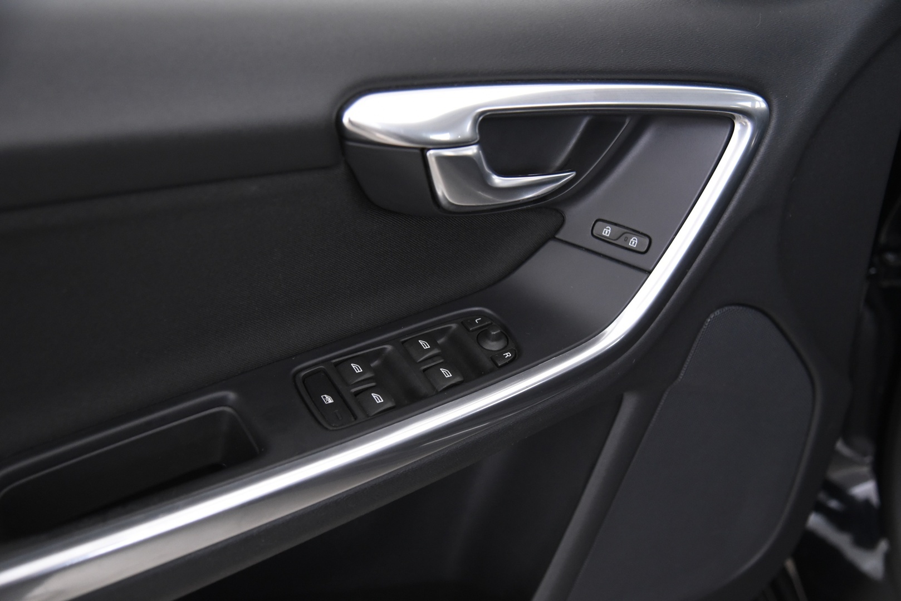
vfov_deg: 29.3
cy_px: 300
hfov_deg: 42.7
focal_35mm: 46
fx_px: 1152
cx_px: 450
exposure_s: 1/30
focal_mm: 46
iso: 4000
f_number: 4
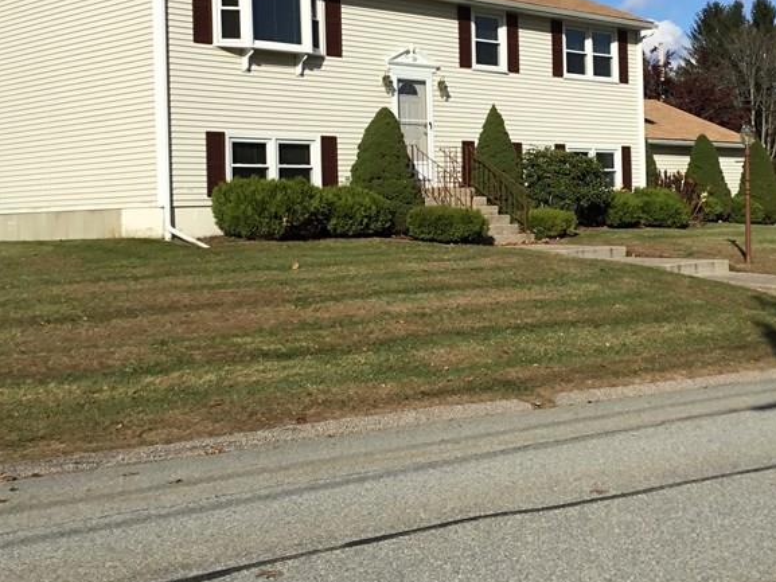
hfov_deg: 34.5
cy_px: 194
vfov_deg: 26.4
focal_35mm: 55
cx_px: 535
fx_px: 1233
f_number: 2.4
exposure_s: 1/2469
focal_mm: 3.3
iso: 25
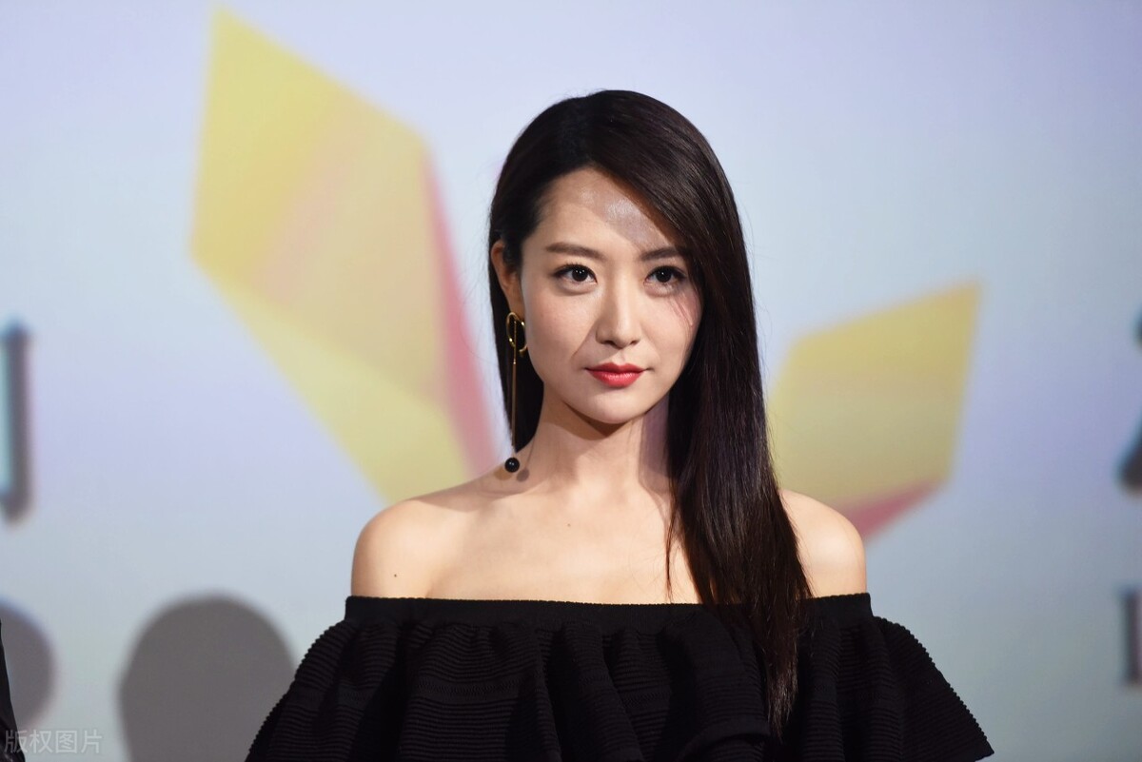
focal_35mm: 200
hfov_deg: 10.3
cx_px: 571
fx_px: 6346
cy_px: 381
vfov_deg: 6.9
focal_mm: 200
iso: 2000
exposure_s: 1/160
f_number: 3.5
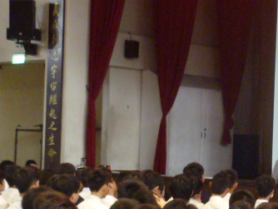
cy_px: 191
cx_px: 252
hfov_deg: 17.1
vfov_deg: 13.0
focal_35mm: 113
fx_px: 908
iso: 400
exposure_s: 1/15
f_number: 2.8
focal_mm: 5.5
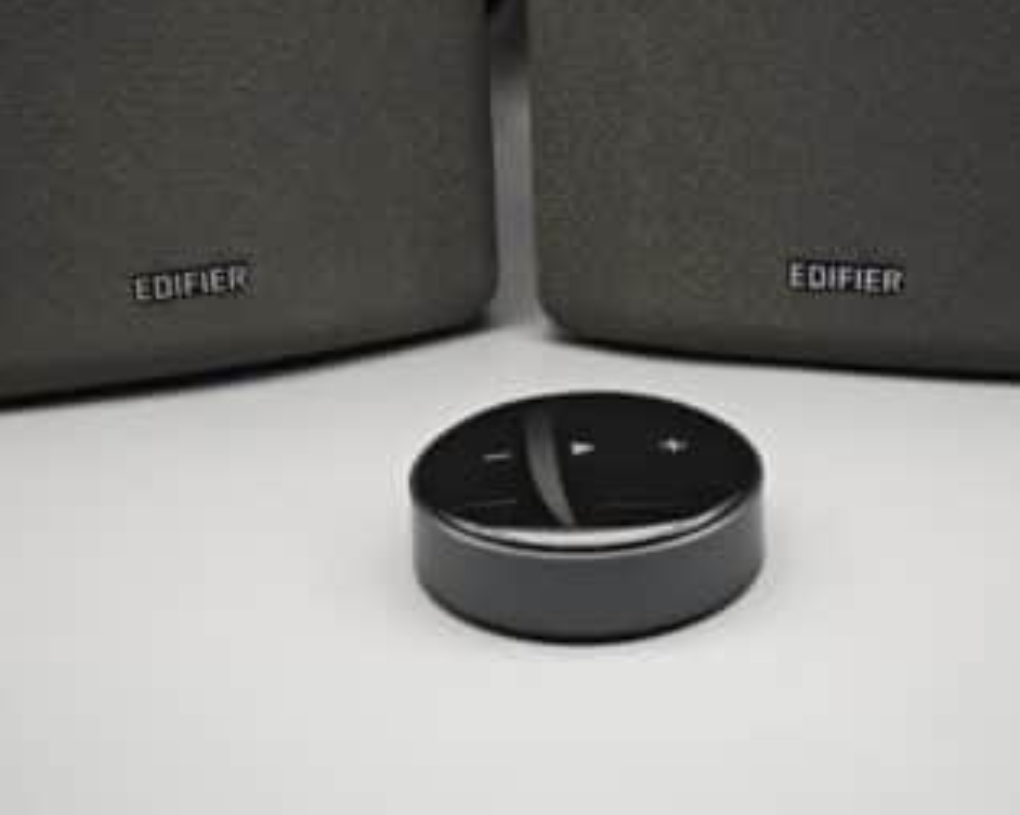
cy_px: 463
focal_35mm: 91
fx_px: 2746
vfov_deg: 16.9
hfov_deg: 21.0
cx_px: 578
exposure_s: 1/100
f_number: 1.8
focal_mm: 12.28
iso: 64
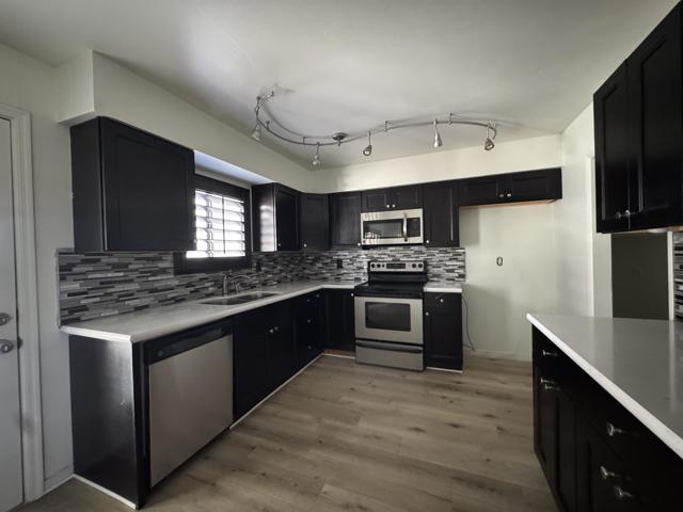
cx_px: 342
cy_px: 256
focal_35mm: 14
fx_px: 276
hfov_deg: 102.1
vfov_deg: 85.7
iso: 1250
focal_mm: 2.22
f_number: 2.2
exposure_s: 1/40
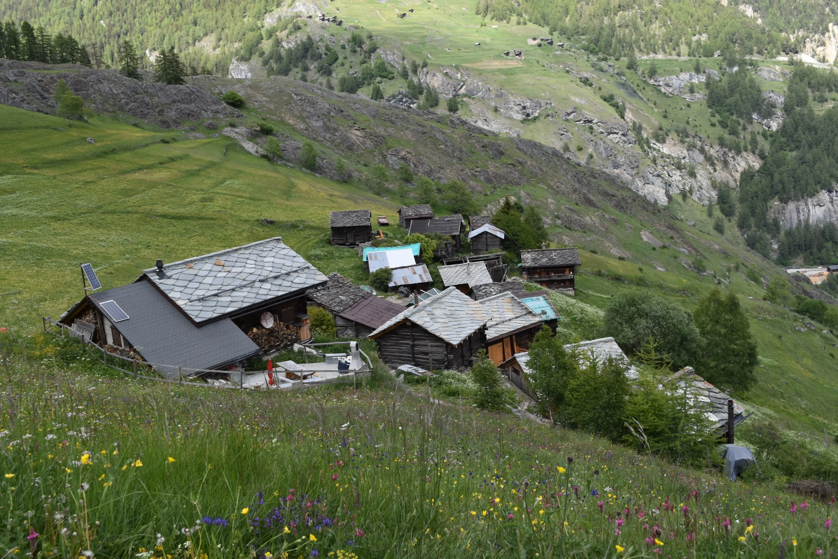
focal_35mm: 36
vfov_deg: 36.9
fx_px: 838
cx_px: 419
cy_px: 280
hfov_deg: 53.1
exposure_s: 1/250
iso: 280
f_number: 8
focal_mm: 24
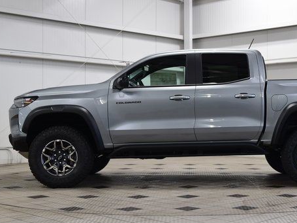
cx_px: 199
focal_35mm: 65
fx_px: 558
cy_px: 118
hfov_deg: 29.6
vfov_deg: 22.6
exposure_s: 1/20
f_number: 6.3
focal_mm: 32
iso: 400
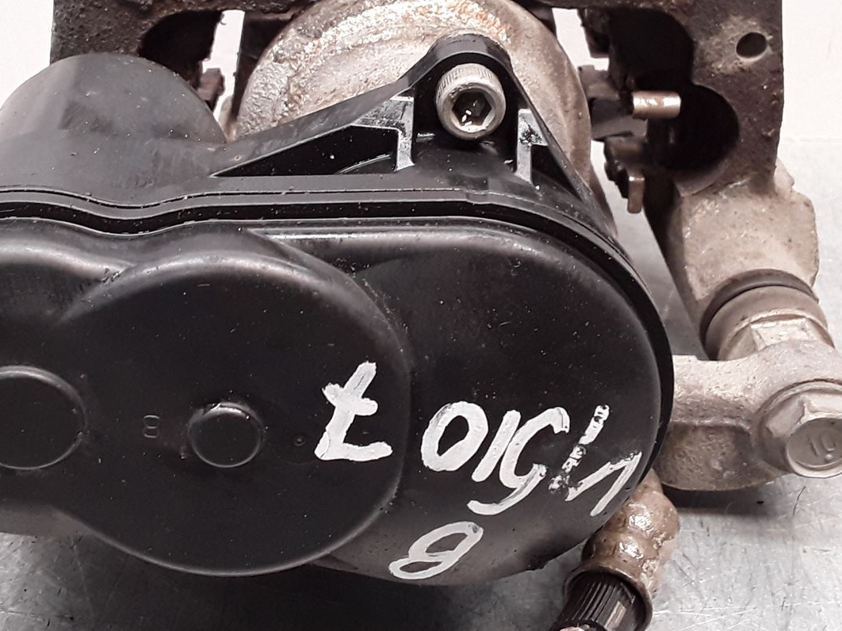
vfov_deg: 26.9
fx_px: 1313
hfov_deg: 35.4
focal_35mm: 54
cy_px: 219
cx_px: 333
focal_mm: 2.91
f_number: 1.9
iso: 100
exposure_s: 1/50
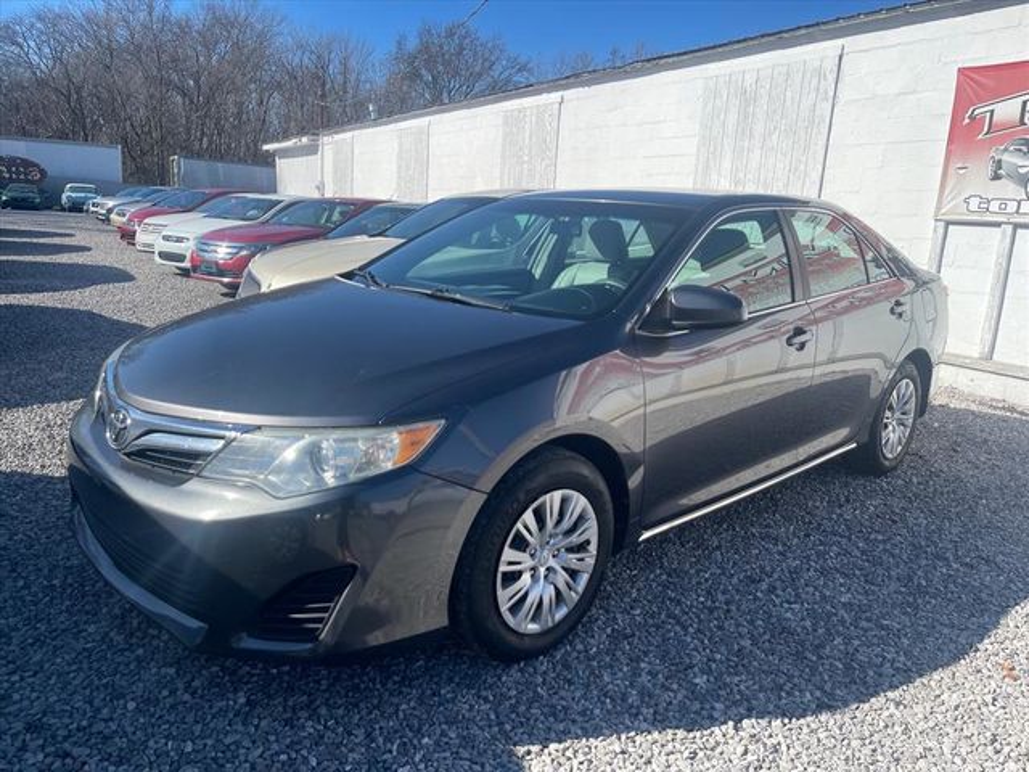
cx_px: 514
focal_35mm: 26
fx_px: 773
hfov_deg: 67.3
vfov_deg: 53.1
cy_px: 386
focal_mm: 5.1
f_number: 1.6
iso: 32
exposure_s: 1/3788
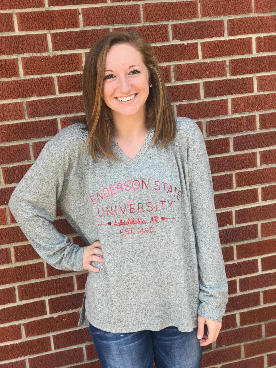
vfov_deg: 33.8
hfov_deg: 25.7
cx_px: 138
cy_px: 184
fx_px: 606
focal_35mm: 57
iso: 20
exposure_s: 1/188
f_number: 2.8
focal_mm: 6.6
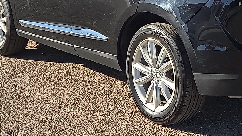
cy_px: -14
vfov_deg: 11.7
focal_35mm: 102
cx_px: 185
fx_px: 654
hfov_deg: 20.8
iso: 25
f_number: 1.8
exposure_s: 1/1429
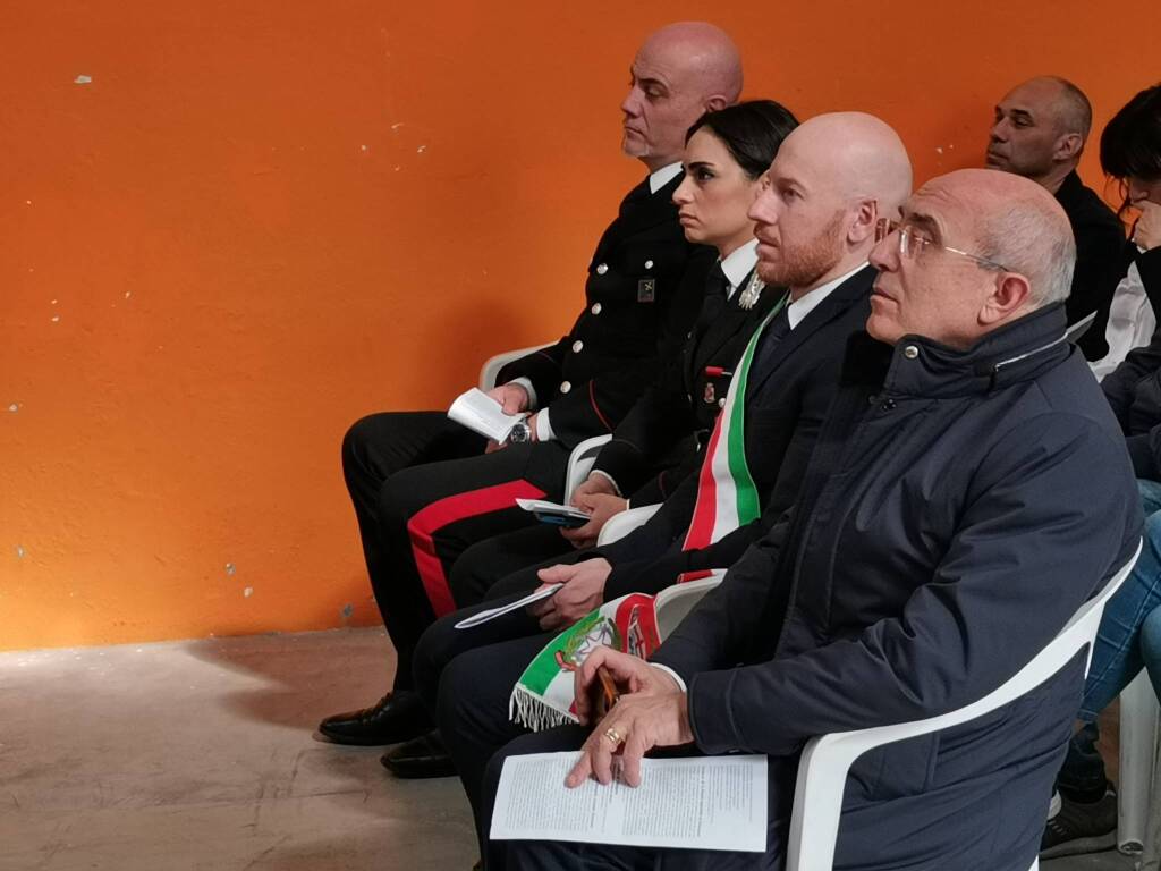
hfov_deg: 26.3
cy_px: 436
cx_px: 580
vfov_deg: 19.9
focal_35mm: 74
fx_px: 2482
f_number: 1.8
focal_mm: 4.75
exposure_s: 1/100
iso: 80
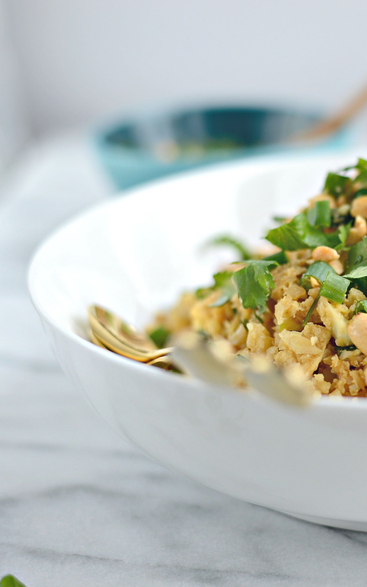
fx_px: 1232
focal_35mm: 77
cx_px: 390
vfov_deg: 26.8
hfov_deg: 16.5
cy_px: 295
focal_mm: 50
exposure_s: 1/500
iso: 450
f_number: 2.8
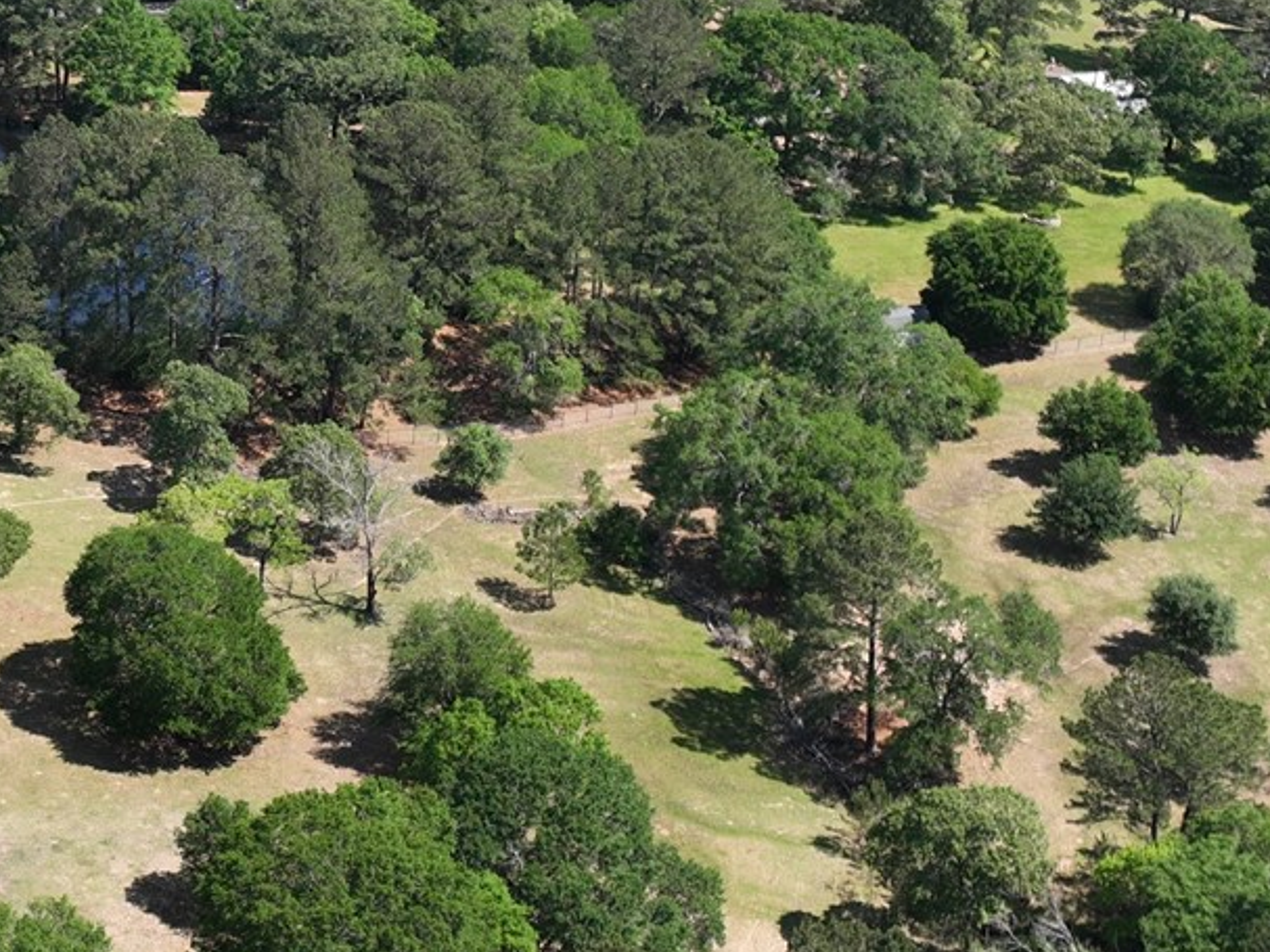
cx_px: -87
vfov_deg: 18.1
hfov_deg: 22.9
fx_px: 2971
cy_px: 290
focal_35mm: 81
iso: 110
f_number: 2.8
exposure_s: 1/1600
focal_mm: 12.29
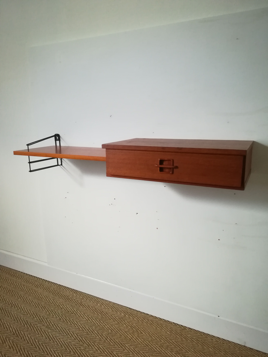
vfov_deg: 67.3
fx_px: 268
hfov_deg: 53.1
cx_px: 134
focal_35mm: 26
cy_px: 178
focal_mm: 3.83
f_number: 2.2
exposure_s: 1/14.3
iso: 640
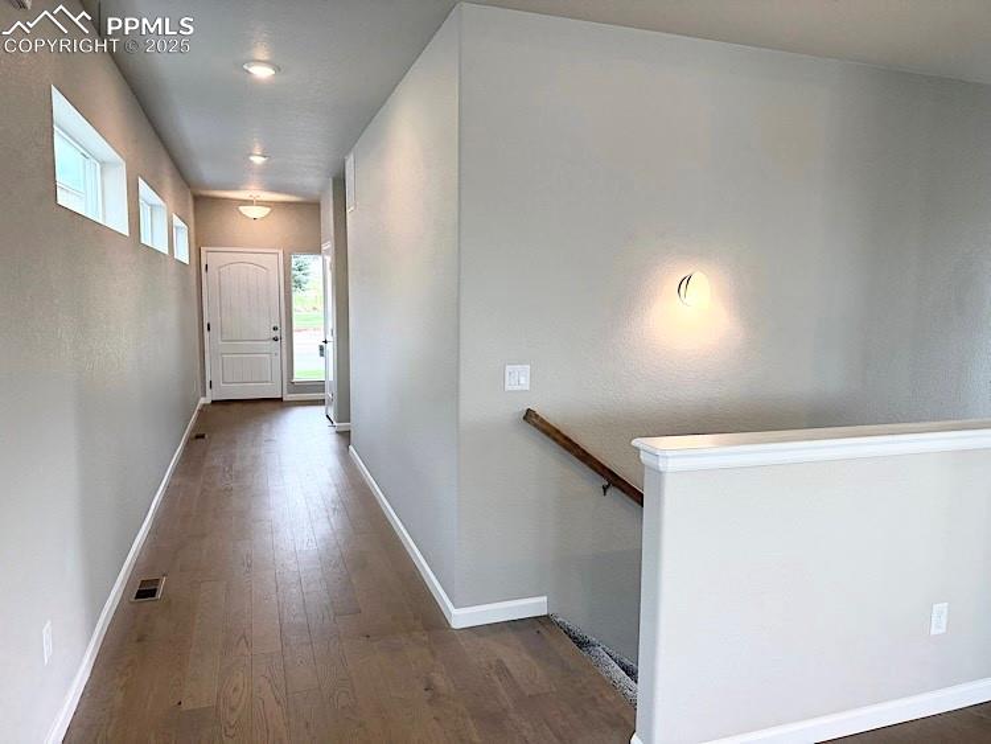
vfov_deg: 56.8
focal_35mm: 24
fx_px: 687
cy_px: 372
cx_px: 496
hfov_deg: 71.6
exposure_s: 1/226
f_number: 1.78
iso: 200
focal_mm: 6.76
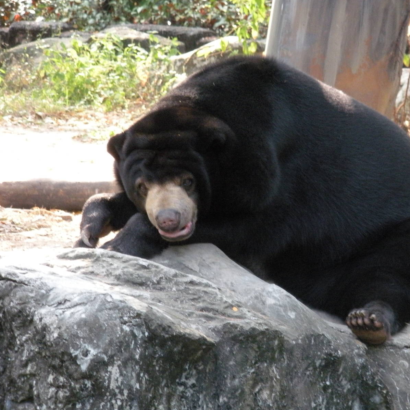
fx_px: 2358
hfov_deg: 9.9
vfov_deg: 9.9
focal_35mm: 176
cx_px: 269
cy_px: 205
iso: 400
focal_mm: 26
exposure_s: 1/73.7
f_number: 5.4
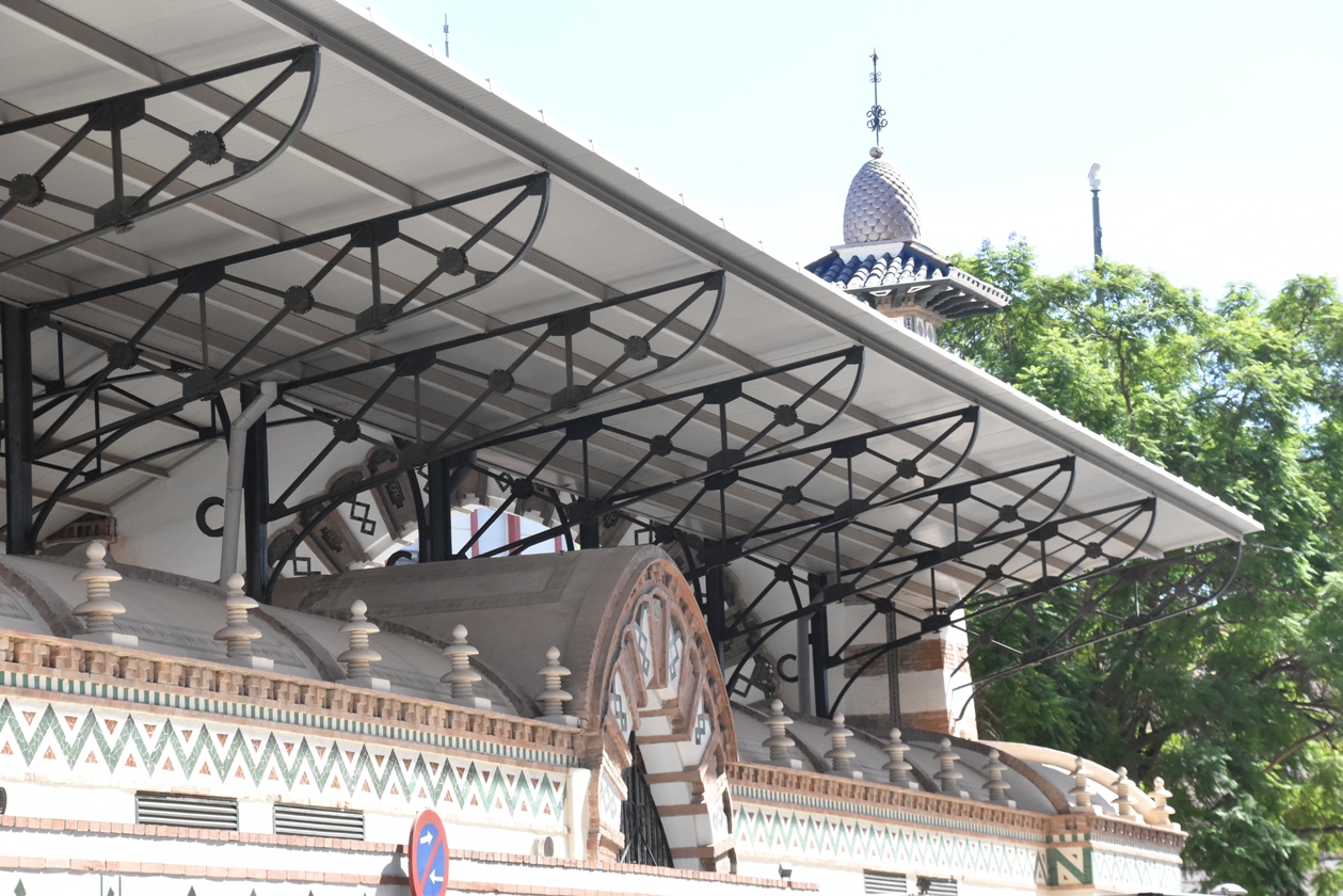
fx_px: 4365
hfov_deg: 17.5
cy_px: 448
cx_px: 672
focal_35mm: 117
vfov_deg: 11.7
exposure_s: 1/1000
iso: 1600
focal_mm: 78
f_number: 8
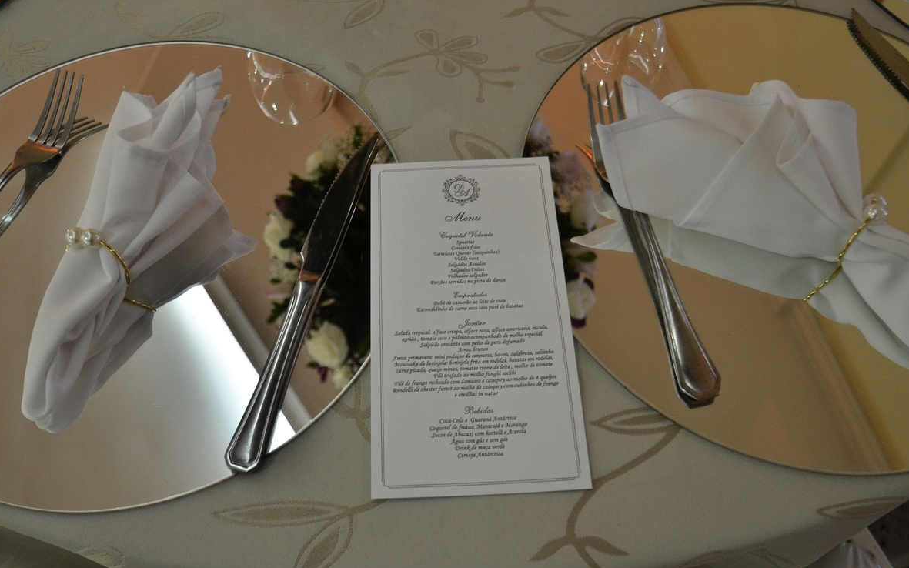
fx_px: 768
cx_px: 457
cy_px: 292
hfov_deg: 61.2
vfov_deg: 40.6
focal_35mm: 31
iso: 800
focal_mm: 20
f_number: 4.5
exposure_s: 1/50
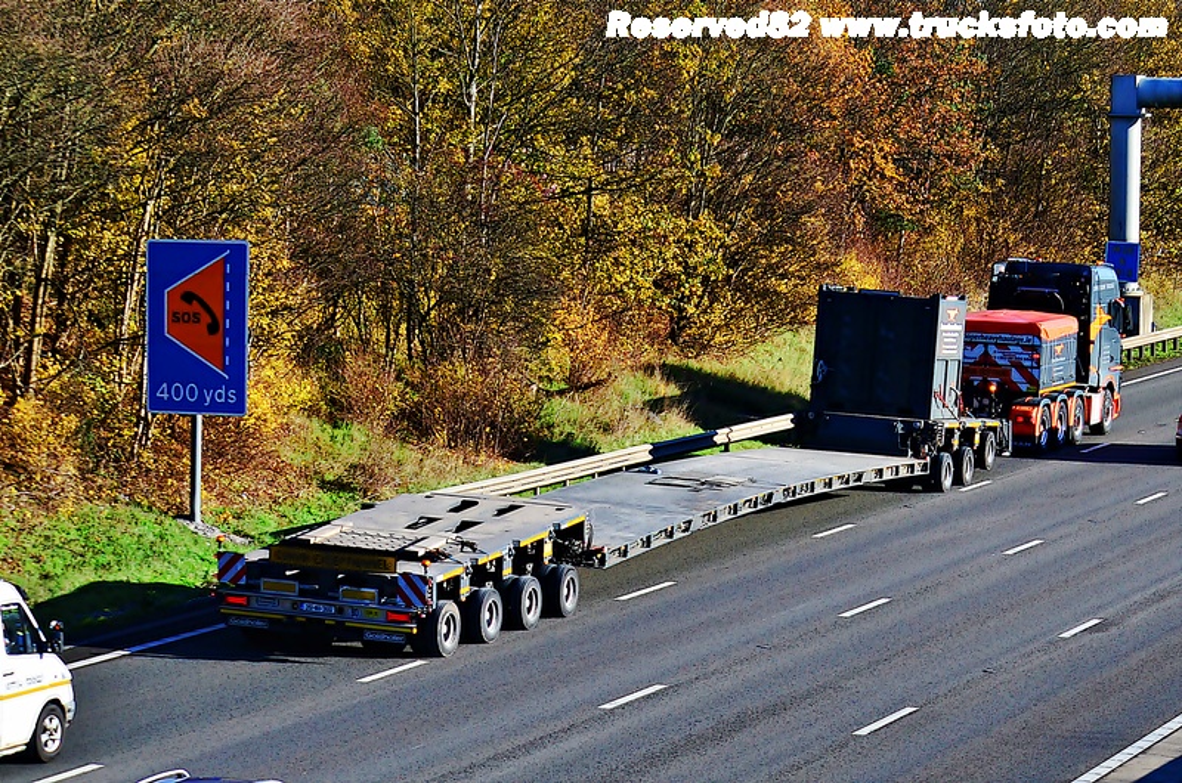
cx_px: 591
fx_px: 2703
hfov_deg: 24.7
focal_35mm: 82
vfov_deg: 16.5
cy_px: 392
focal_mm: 55
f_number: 7.1
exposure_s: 1/1000
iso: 500
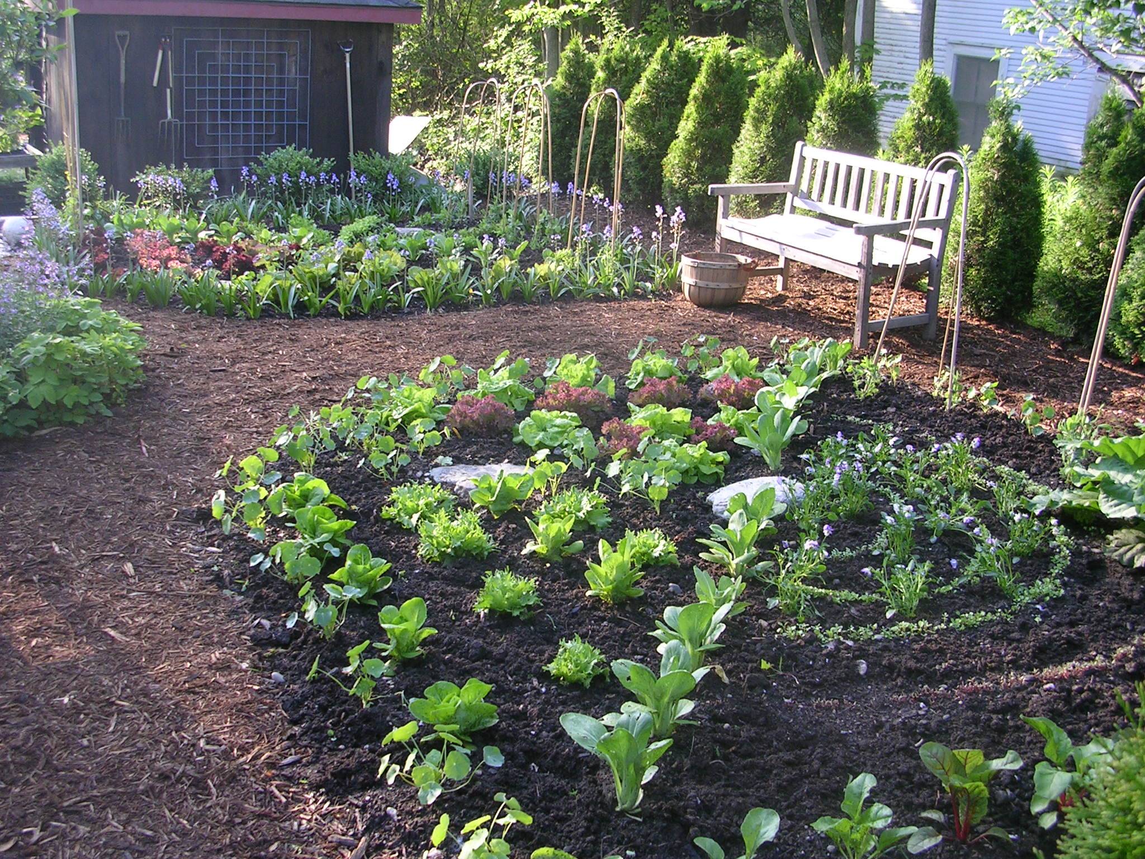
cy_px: 430
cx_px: 572
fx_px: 1257
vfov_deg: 37.7
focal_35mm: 38
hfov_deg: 49.0
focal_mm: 5.8
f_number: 2.8
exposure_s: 1/67.8
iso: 50
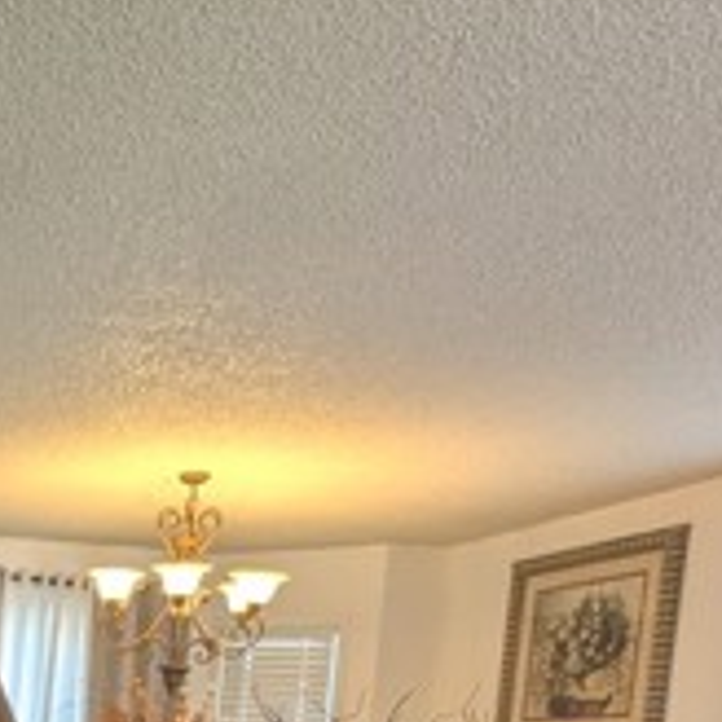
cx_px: -233
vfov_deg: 31.0
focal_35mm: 45
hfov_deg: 29.6
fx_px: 1062
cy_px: 889
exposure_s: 1/40
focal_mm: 1.95
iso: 134
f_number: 2.2
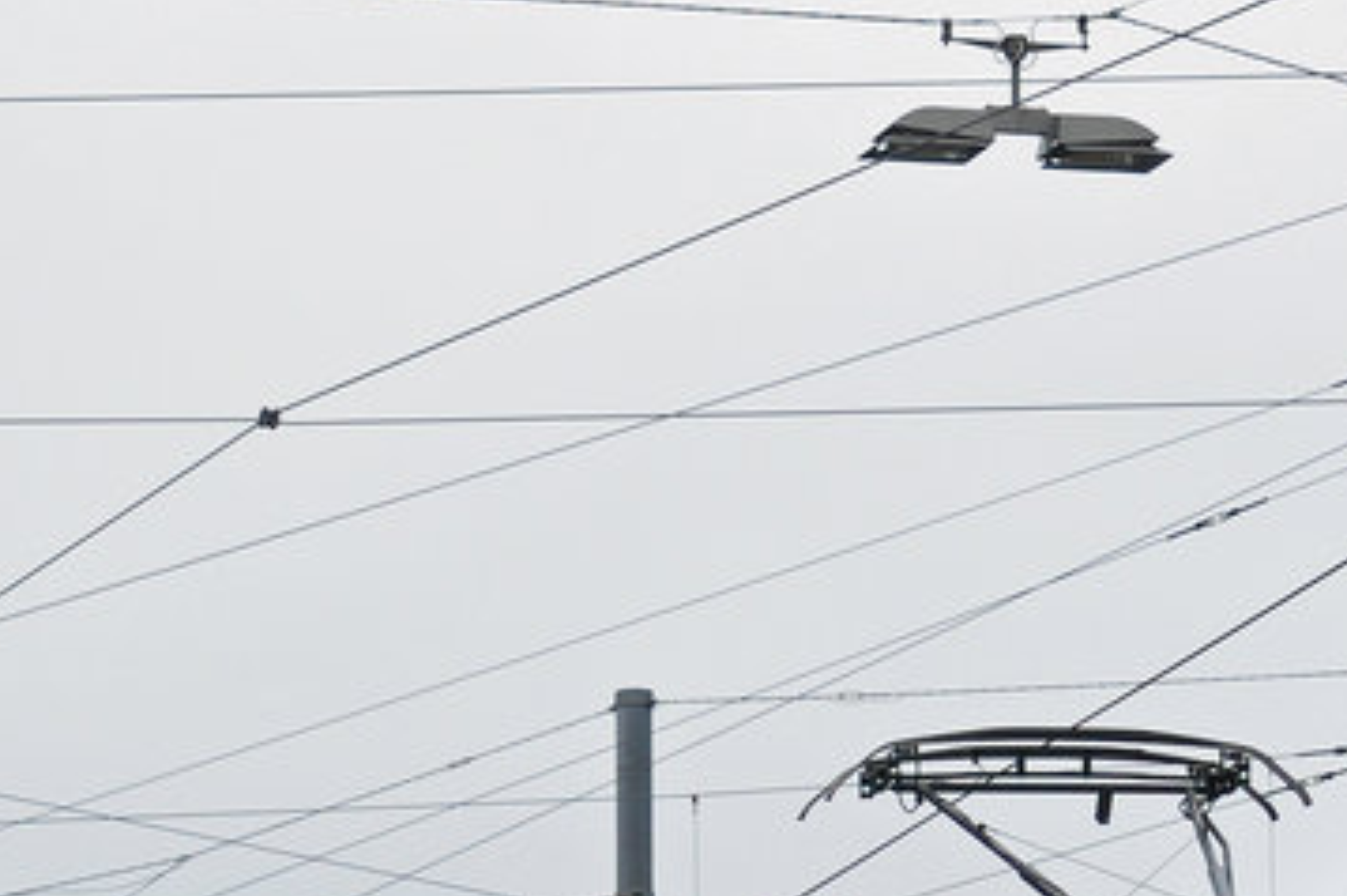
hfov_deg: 10.2
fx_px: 7514
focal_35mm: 201
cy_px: 1400
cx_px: 1133
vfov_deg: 6.7
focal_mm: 40
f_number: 5
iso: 320
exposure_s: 1/800
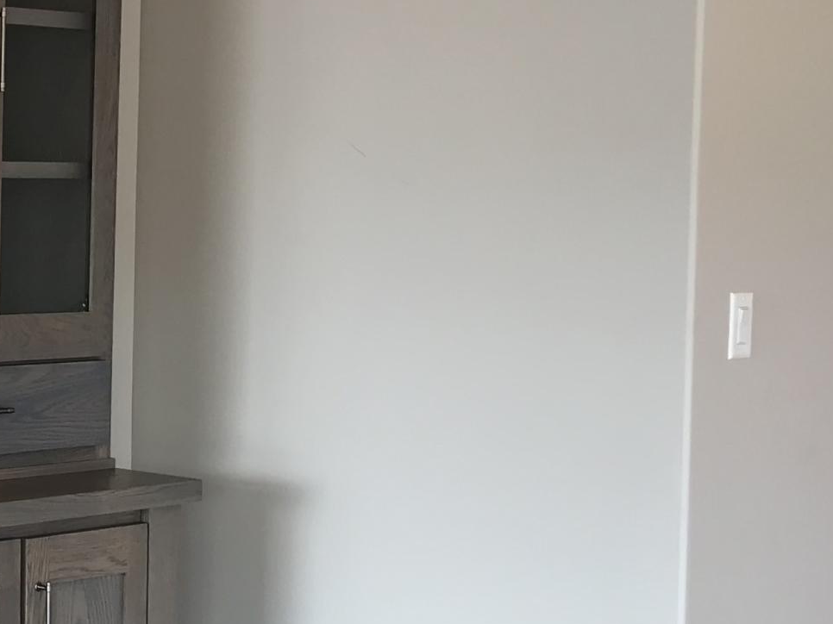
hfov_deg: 20.8
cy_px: 390
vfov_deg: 16.9
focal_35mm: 87
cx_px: -209
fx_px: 2093
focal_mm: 3.99
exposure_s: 1/60
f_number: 1.8
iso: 25
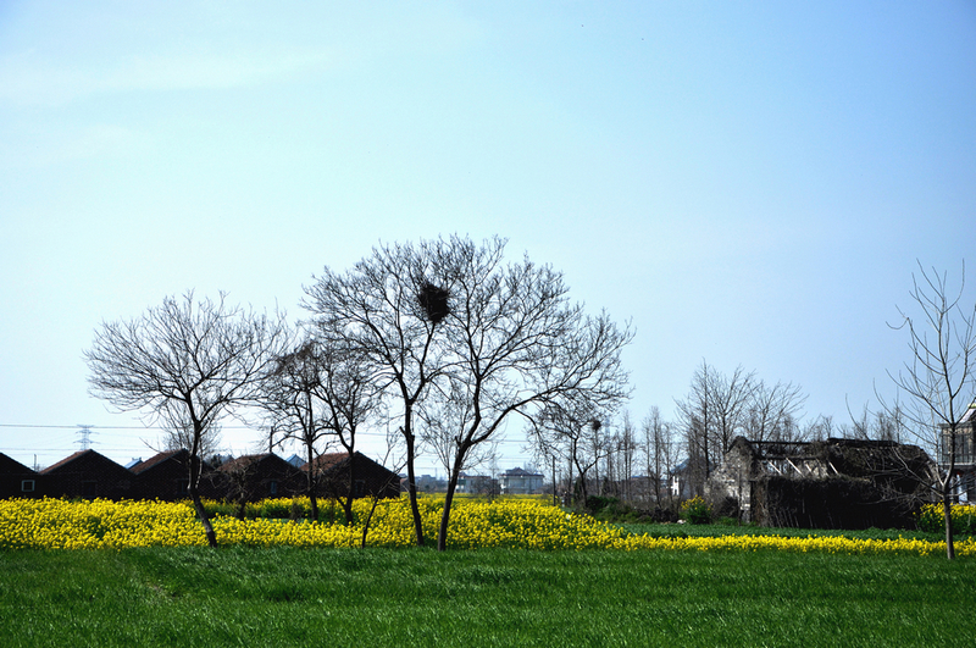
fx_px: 2518
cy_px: 324
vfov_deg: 14.7
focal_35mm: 93
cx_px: 488
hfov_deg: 21.9
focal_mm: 62
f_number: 8
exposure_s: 1/1000
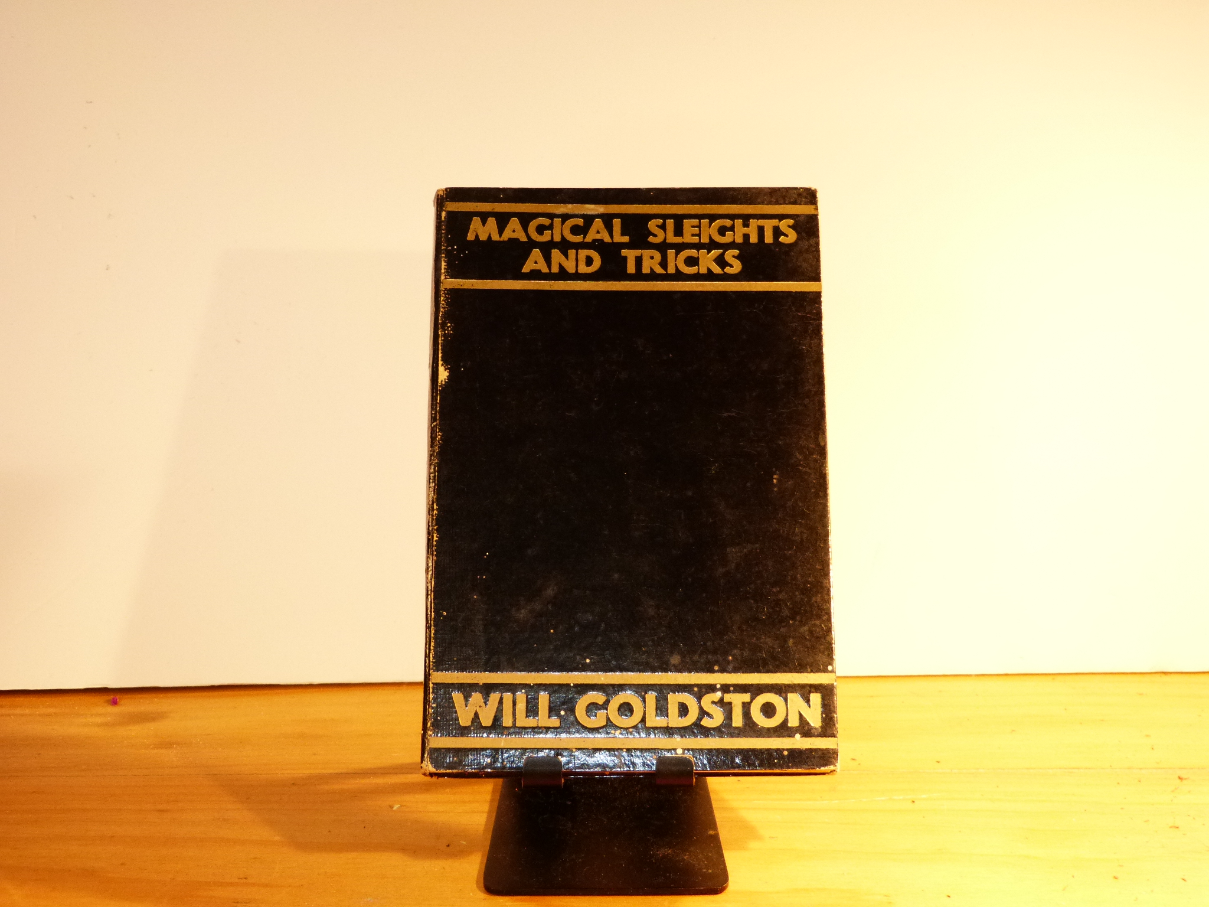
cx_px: 604
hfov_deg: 36.8
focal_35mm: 52
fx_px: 1816
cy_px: 454
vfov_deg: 28.0
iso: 320
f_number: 3.2
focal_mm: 9.2
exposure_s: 1/60
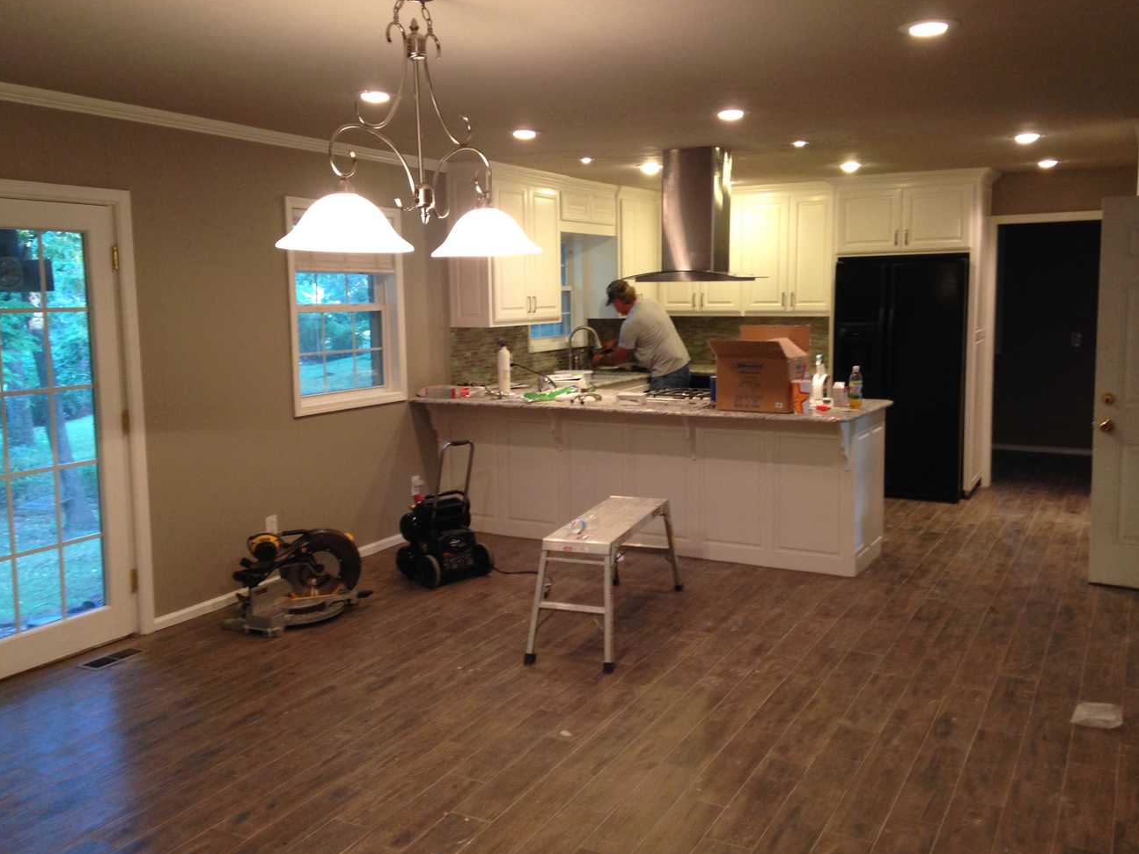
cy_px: 420
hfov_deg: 53.9
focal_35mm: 34
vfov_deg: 41.8
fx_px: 1119
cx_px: 565
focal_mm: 4.12
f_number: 2.4
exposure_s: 1/20
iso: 125
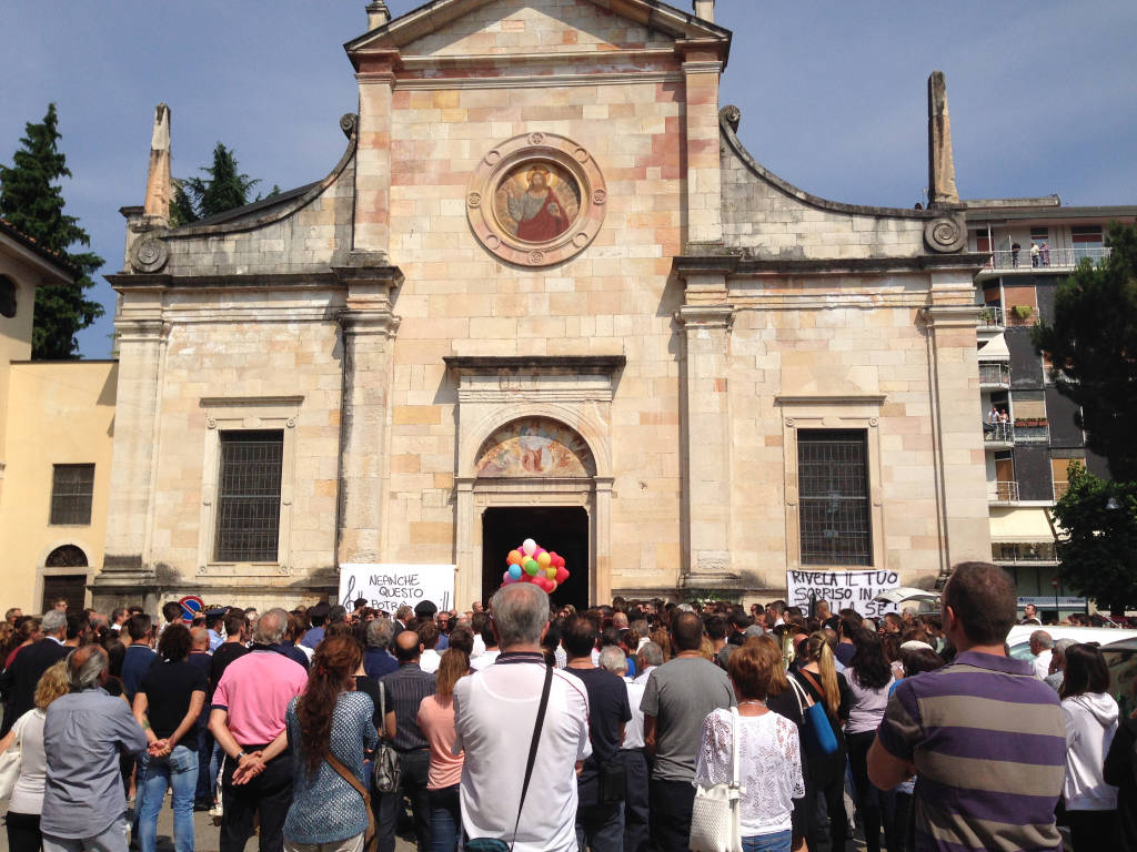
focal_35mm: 33
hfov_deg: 55.4
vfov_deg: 42.9
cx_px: 568
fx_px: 1084
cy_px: 426
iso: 50
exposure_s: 1/3012
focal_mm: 4.12
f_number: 2.4
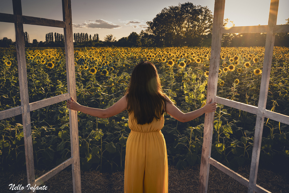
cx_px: 144
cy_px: 96
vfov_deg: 37.9
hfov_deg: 54.4
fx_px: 281
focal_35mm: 35
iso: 200
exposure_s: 1/60
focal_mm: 35
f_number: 8
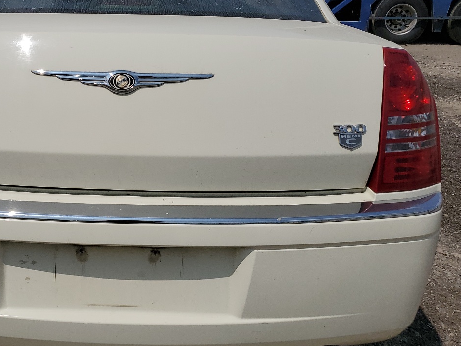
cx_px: 126
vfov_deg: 32.8
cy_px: 140
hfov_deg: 41.9
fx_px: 586
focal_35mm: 44
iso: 52
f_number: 1.5
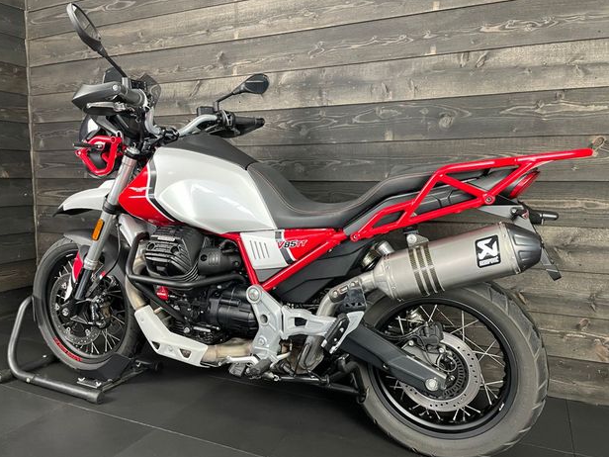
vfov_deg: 51.3
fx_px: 475
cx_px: 295
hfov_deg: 65.3
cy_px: 234
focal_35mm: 27
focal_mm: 4.2
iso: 400
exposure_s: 1/50
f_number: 1.6
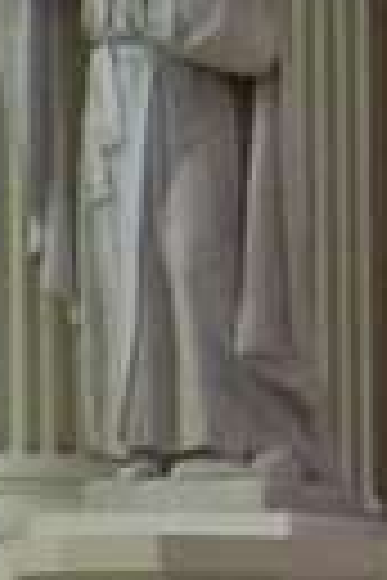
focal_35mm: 148
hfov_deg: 6.7
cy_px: 737
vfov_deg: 13.4
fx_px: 2386
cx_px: 1660
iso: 400
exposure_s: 1/15
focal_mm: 4
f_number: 3.1
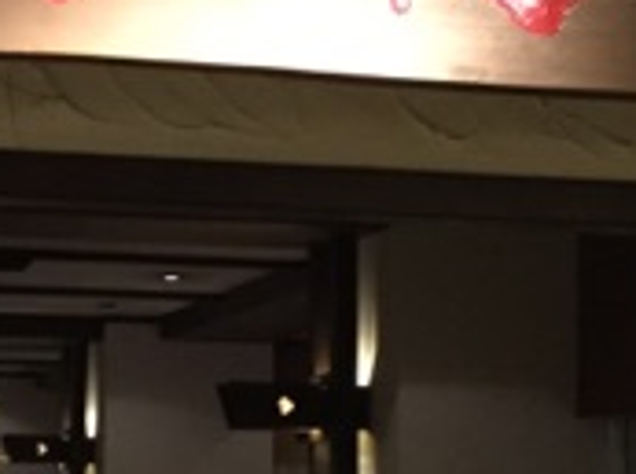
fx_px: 2109
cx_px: 154
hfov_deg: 17.1
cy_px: 213
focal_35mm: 115
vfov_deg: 12.8
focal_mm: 3.3
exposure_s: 1/15
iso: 400
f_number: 2.4
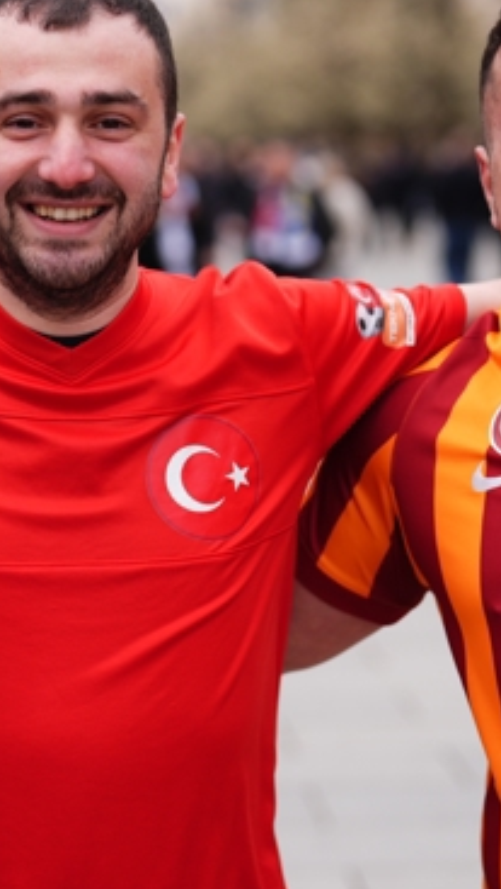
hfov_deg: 10.6
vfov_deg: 18.7
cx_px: 65
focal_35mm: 114
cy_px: 348
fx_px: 2687
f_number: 1.8
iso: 125
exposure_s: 1/2000
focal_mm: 50
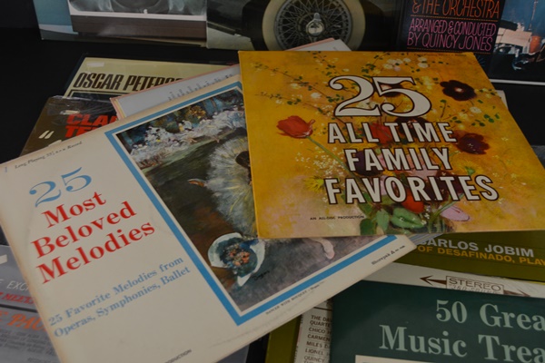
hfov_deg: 49.6
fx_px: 590
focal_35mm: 39
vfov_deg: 34.2
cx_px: 272
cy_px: 182
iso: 400
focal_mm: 26
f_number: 5
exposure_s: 1/100
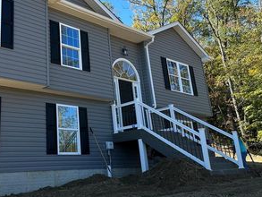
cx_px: 74
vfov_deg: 34.8
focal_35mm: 41
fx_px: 310
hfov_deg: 44.6
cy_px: 66
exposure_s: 1/1157
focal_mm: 6.86
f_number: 1.78
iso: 80
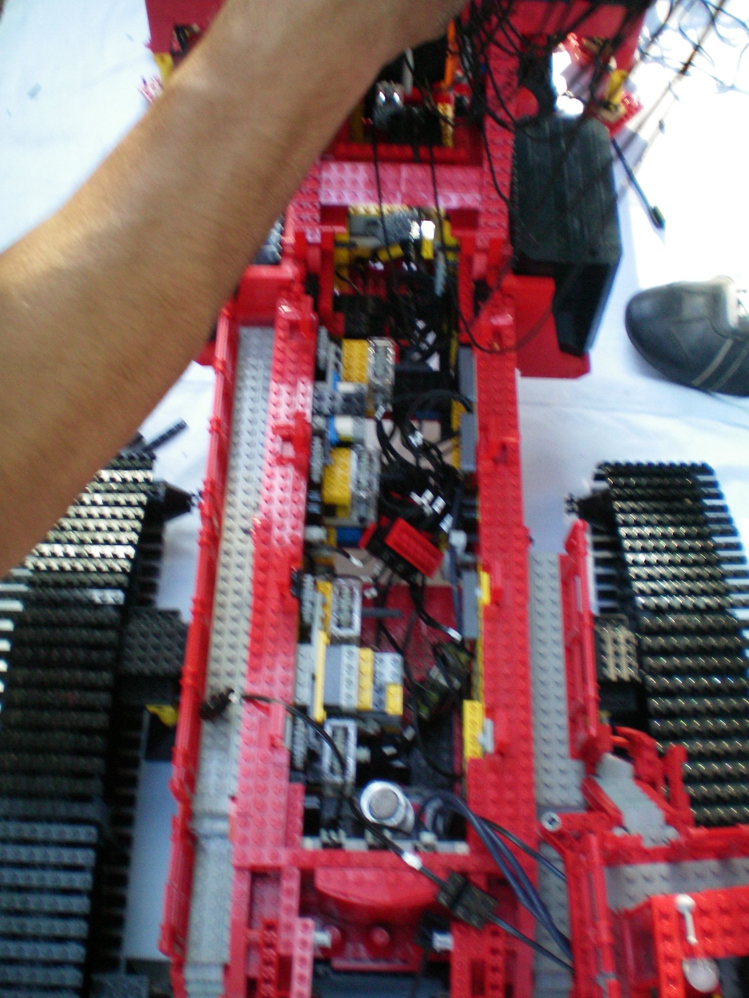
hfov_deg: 37.7
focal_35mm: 38
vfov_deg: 49.0
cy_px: 499
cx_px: 374
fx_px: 1096
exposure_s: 1/50
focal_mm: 6.3
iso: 125
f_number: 3.1
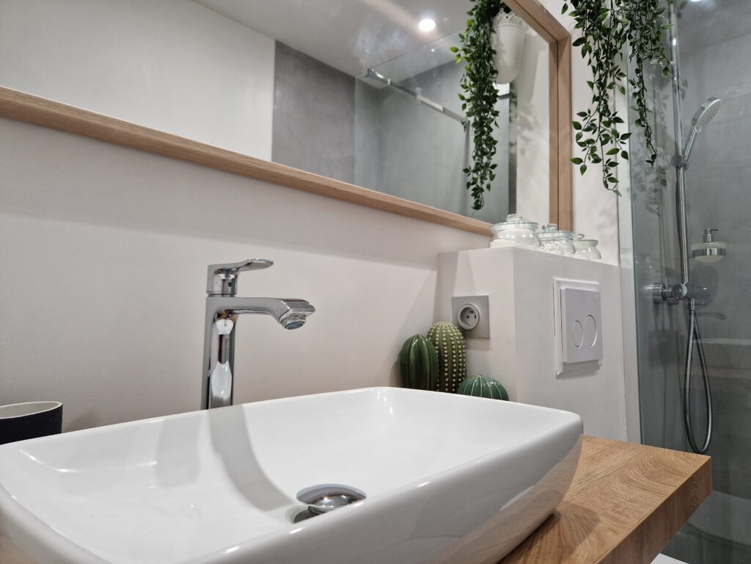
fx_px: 499
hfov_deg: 73.9
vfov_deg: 58.9
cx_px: 376
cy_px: 282
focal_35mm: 23
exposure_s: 1/100
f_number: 1.8
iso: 125
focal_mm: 5.4
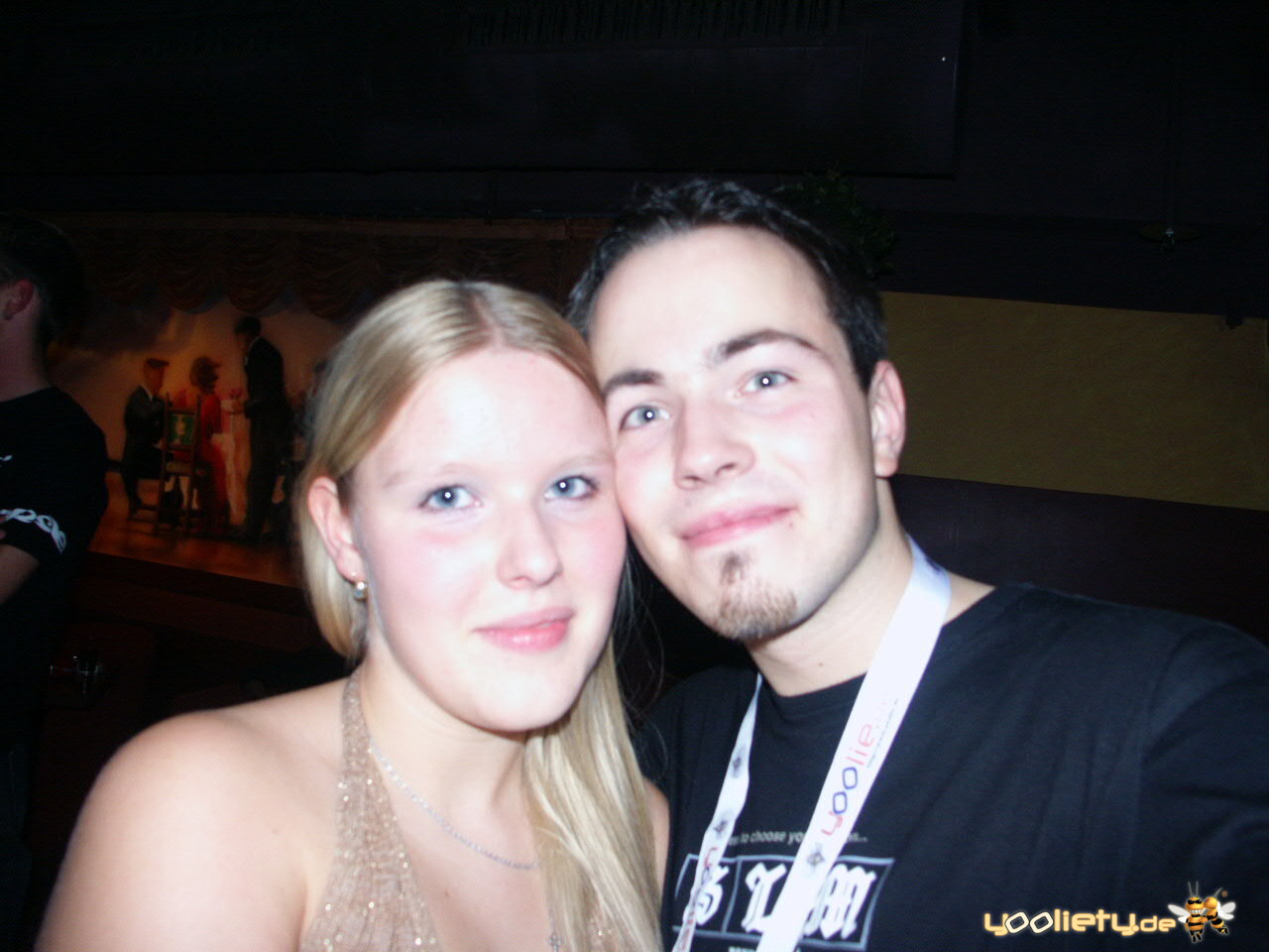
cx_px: 634
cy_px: 476
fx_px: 1026
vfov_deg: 49.7
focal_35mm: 28
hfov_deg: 63.4
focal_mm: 7.21
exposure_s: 1/45
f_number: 2.8
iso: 200
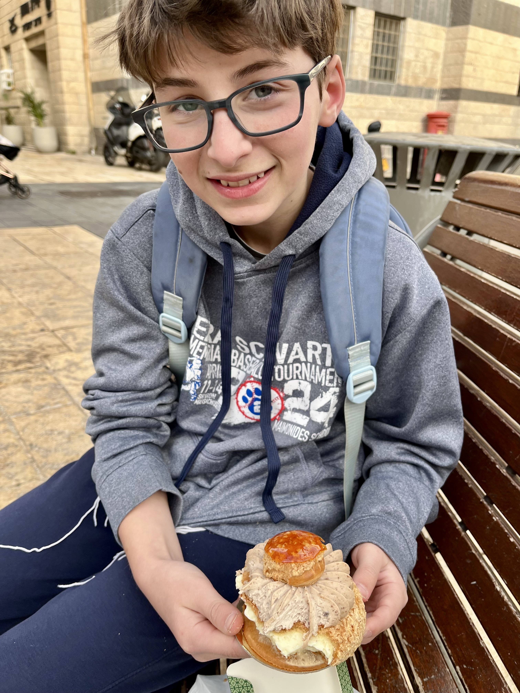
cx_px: 260
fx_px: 521
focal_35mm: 26
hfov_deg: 53.1
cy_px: 346
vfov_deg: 67.3
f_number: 1.6
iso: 40
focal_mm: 5.1
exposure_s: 1/213
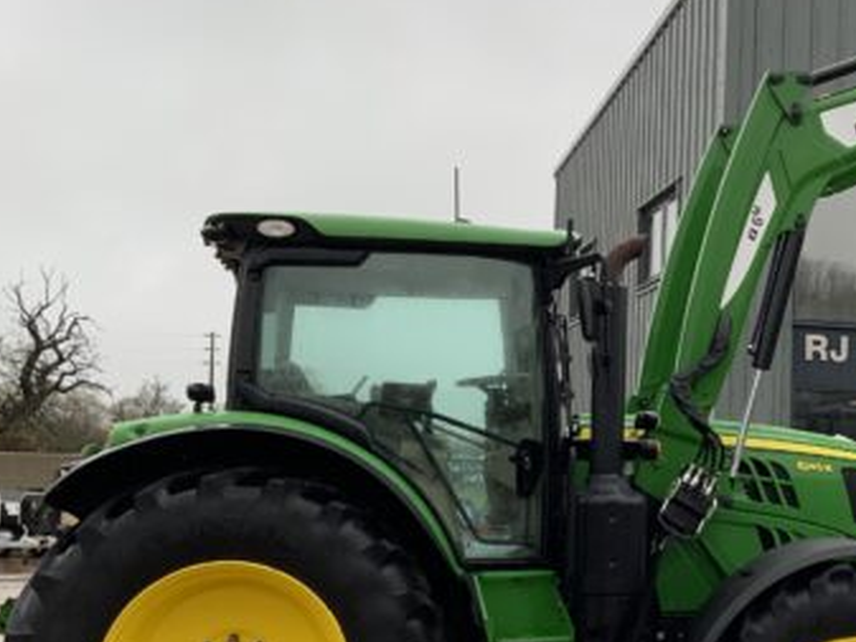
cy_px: 414
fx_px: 1361
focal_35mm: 55
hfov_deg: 34.1
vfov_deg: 26.5
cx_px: 650
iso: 40
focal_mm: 3
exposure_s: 1/122
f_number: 1.8
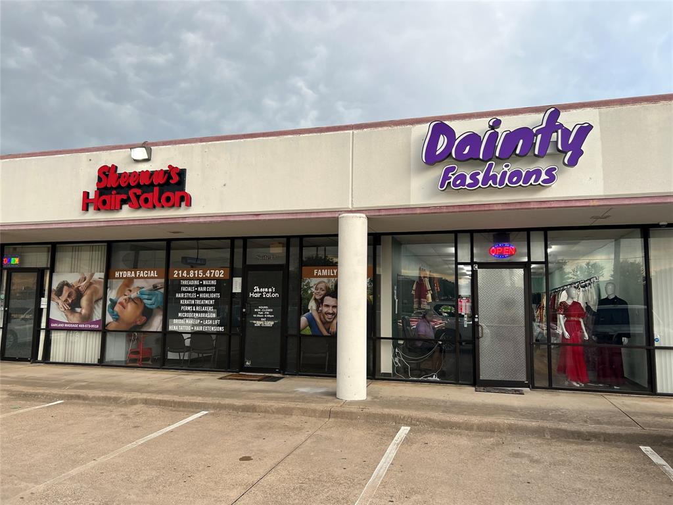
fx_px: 505
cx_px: 336
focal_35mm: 26
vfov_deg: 53.1
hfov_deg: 67.3
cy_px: 252
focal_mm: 5.7
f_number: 1.5
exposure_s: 1/121
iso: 64
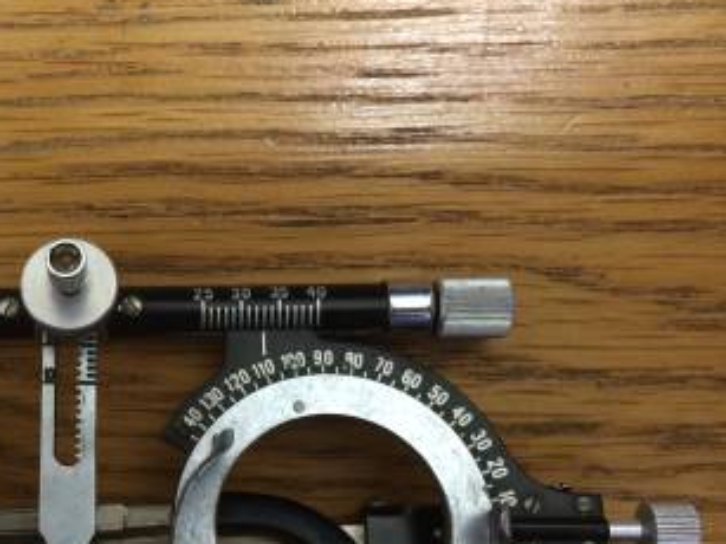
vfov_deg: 26.1
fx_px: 1153
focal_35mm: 55
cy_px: 425
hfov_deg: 33.1
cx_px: 73
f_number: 2.2
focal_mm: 4.12
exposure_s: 1/33
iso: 200
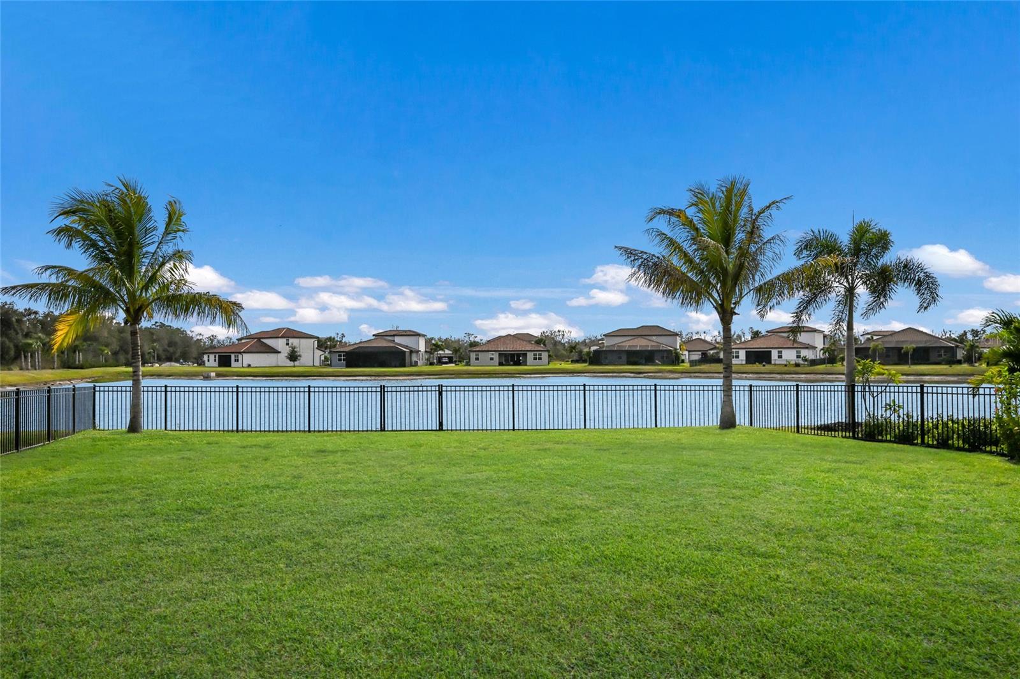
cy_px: 340
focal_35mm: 26
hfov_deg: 70.4
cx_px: 510
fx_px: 722
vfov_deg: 50.4
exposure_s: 1/16000
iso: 3200
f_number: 8
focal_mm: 25.5
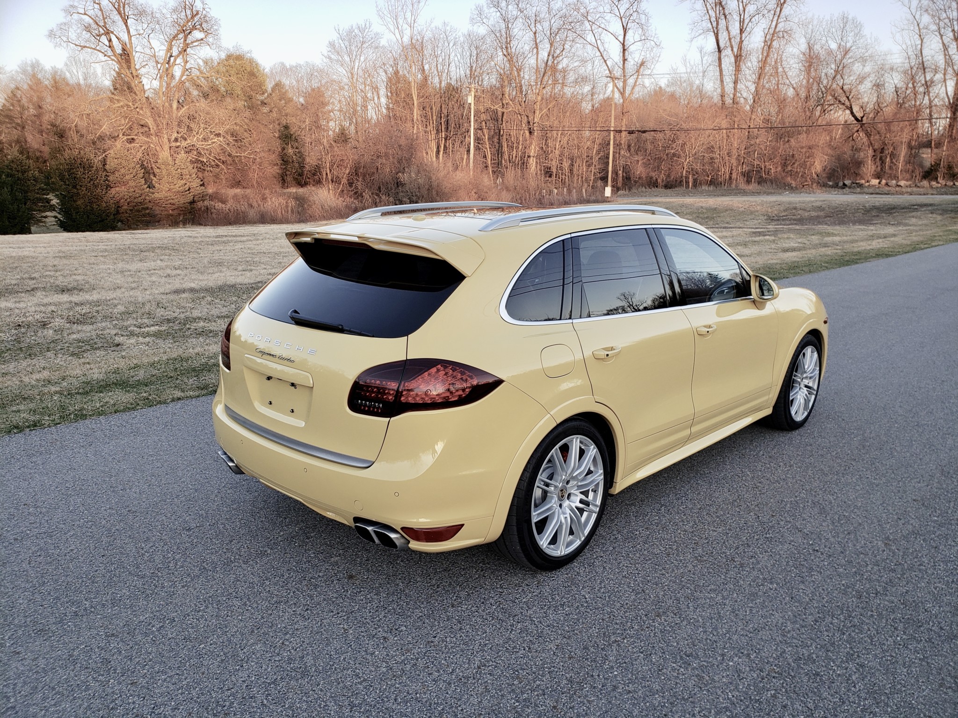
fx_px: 720
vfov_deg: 53.1
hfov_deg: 67.3
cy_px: 359
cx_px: 479
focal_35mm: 26
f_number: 2.4
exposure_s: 1/120
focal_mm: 4.3
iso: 50
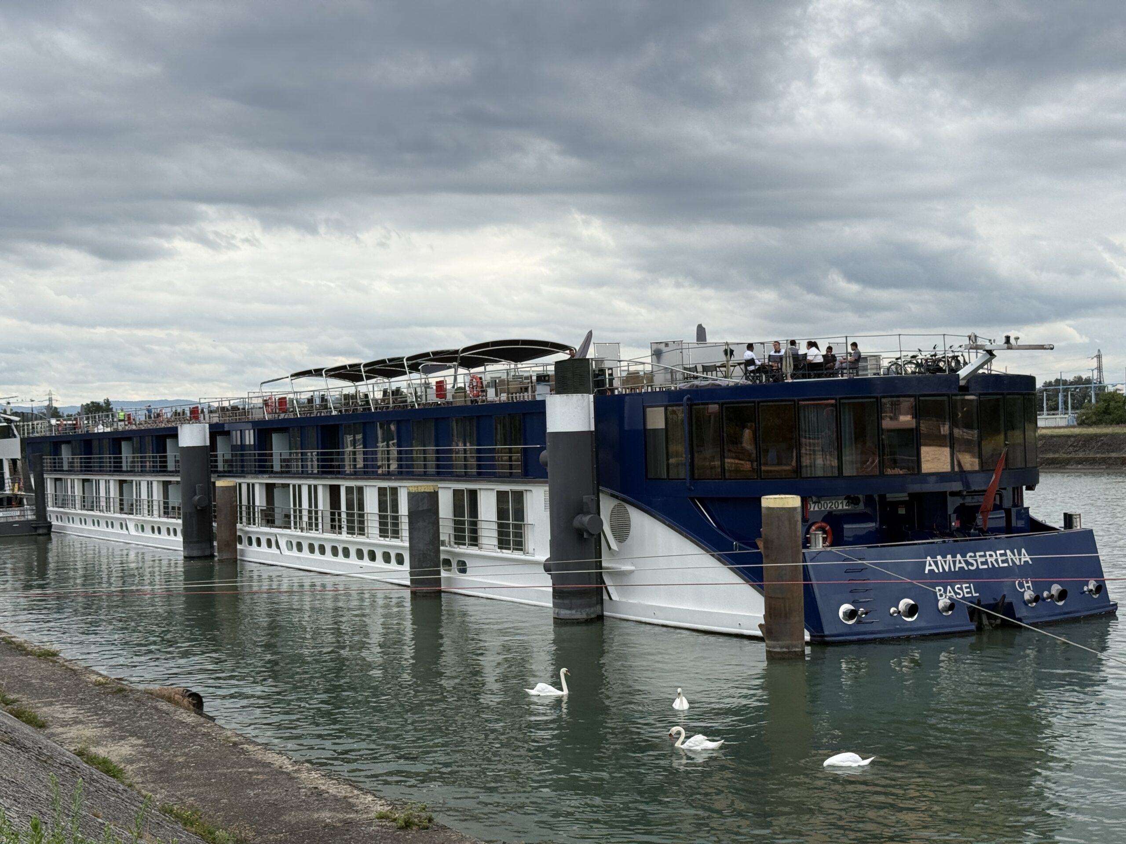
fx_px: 1561
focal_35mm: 48
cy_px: 422
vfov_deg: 30.3
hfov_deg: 39.7
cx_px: 563
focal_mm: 6.76
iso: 64
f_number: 1.78
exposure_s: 1/2762
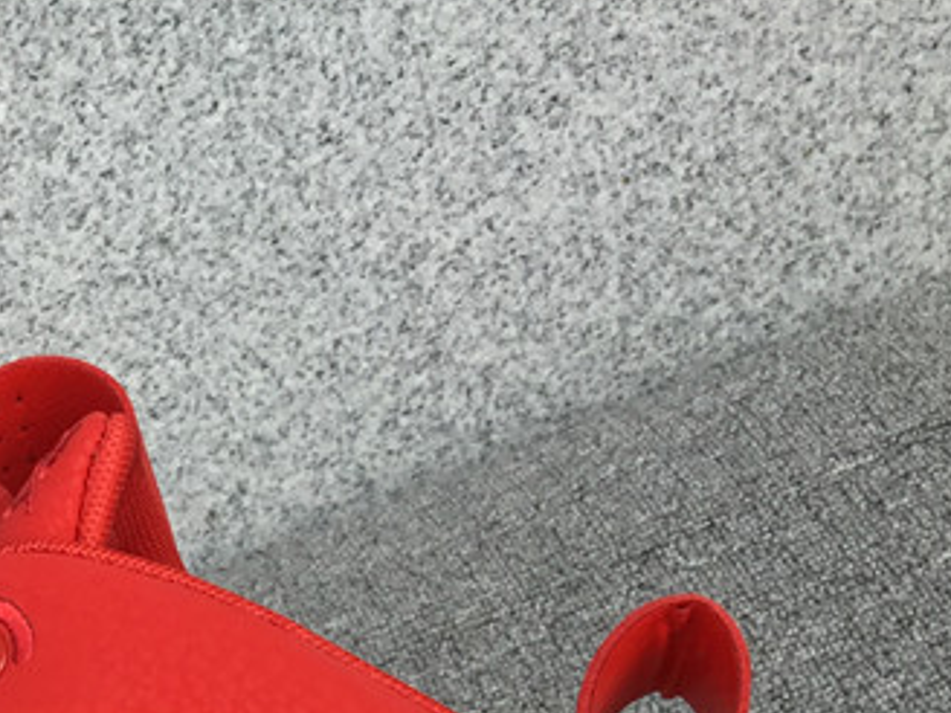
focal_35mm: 85
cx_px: -302
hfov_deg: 20.9
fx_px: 2335
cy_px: 958
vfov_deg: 16.3
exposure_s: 1/691
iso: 25
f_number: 2.4
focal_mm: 3.3
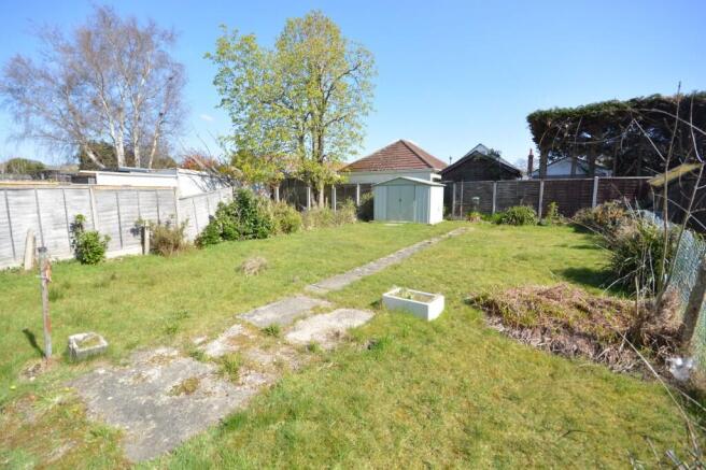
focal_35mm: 15
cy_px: 235
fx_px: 294
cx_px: 353
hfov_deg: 100.4
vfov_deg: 77.3
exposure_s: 1/500
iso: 400
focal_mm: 10
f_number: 8
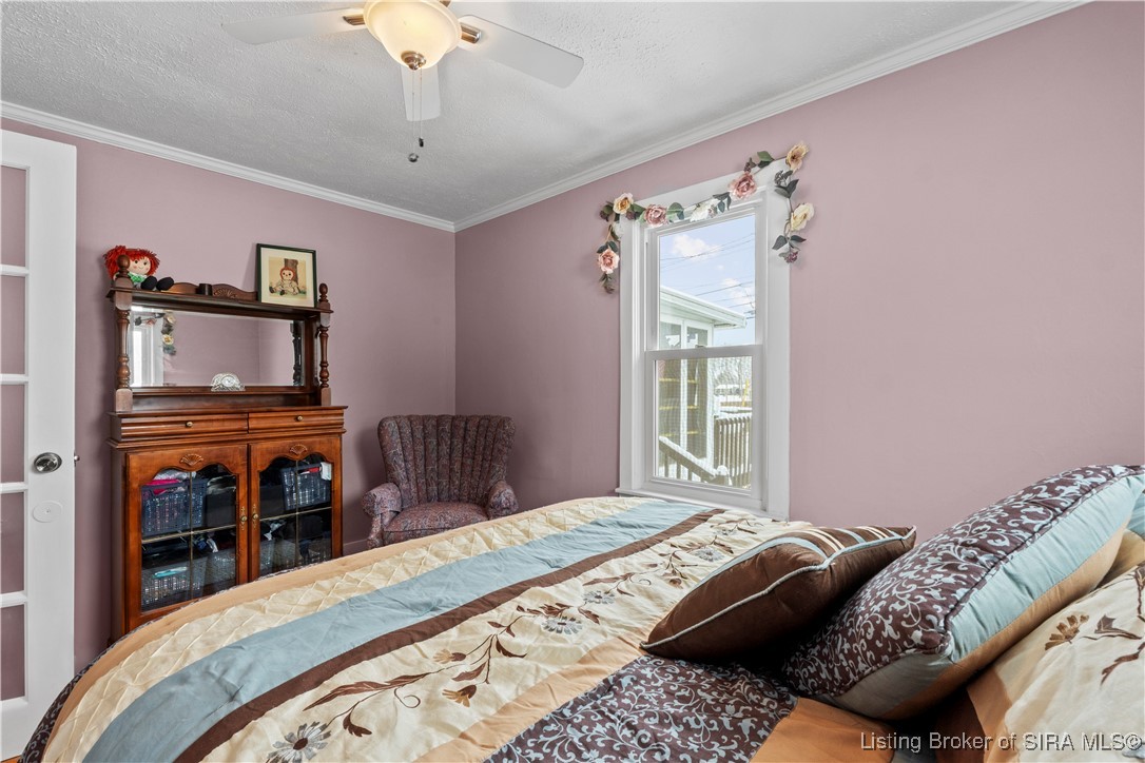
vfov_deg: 77.3
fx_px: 477
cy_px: 382
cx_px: 572
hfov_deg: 100.4
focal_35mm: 15
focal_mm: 10
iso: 400
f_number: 10
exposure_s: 1/2.5
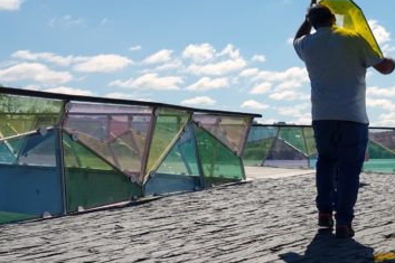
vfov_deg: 27.3
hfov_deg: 36.4
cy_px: 85
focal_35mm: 49
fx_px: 537
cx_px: 392
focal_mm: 8.8
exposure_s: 1/1000
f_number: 4.5
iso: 100
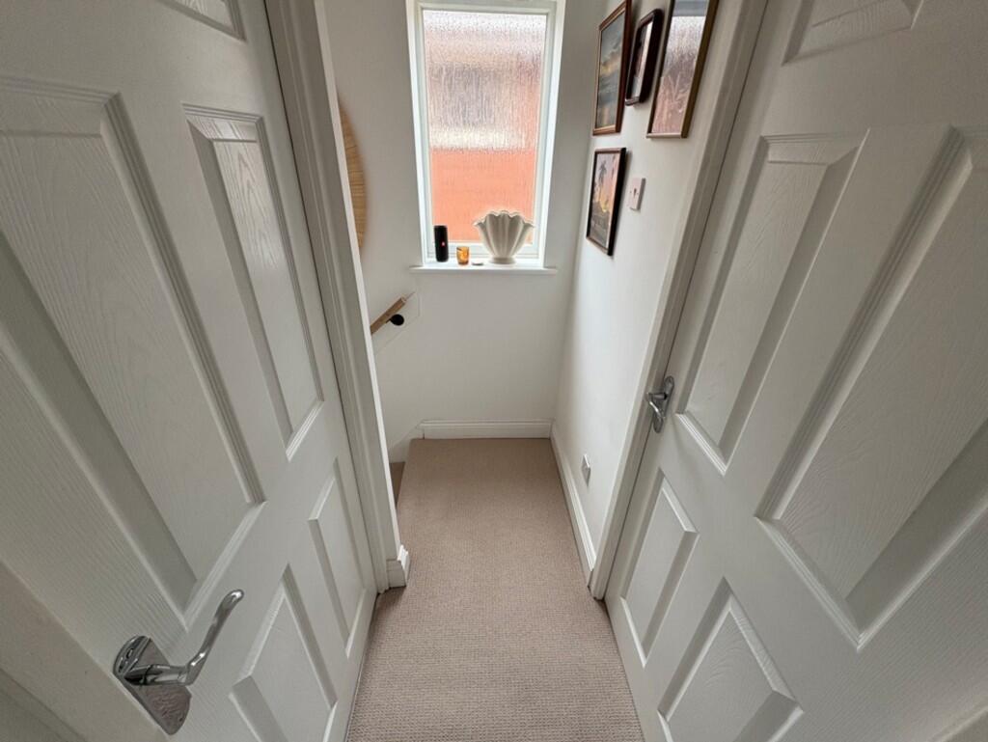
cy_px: 371
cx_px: 494
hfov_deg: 102.0
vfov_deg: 85.7
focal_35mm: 14
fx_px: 400
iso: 125
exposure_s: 1/99
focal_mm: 2.22
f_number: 2.2
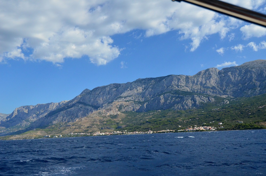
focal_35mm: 33
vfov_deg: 39.8
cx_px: 133
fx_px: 243
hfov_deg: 57.3
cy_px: 88
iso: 1600
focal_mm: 22
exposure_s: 1/8000
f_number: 5.6
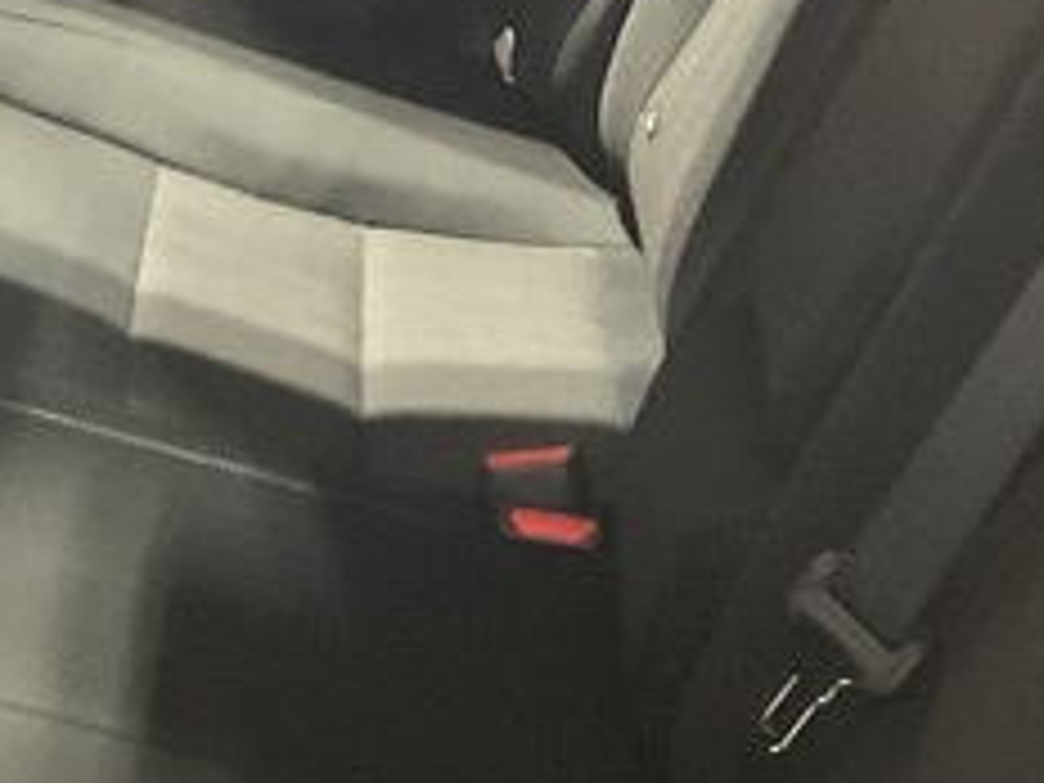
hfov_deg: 16.3
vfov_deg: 12.3
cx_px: 279
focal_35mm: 120
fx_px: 3619
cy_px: 184
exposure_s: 1/30
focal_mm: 3
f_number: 1.8
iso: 400
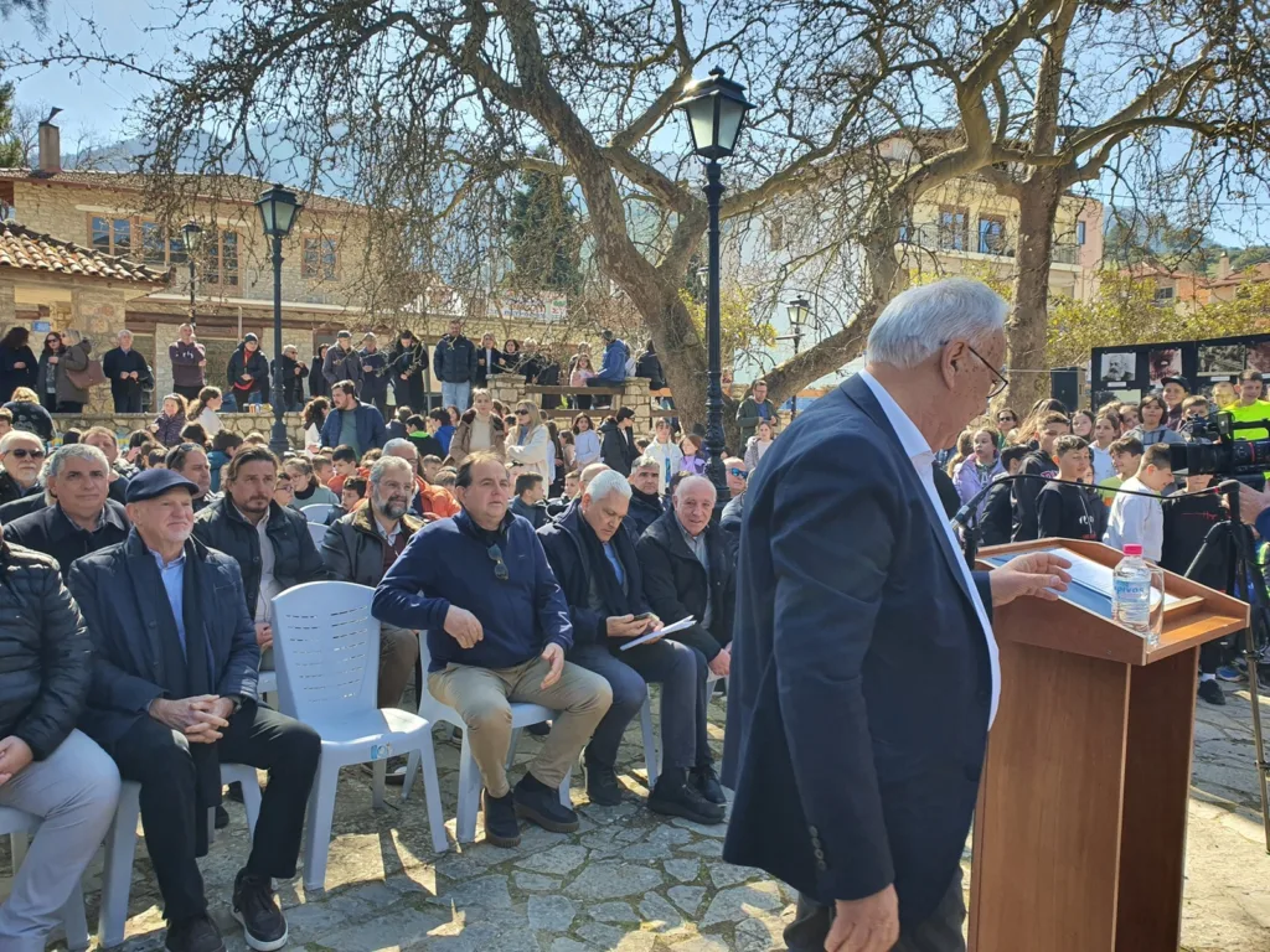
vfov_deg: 53.1
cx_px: 635
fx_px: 954
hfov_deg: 67.3
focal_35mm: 26
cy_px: 476
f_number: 2.4
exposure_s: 1/283
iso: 50
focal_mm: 4.3
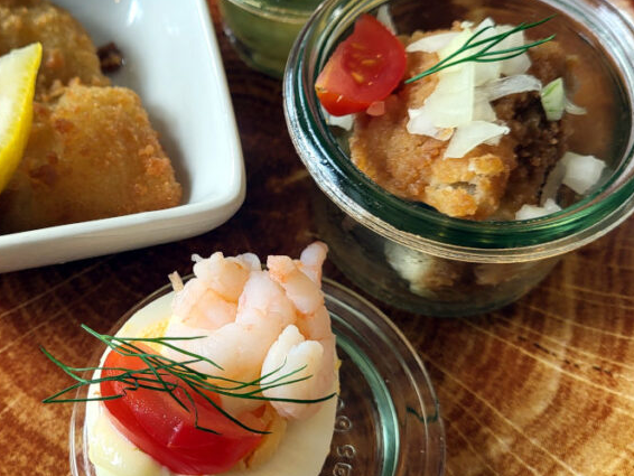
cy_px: 211
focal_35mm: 47
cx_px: 189
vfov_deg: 30.9
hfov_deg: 39.7
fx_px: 861
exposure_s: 1/100
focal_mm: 5.4
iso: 100
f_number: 1.8
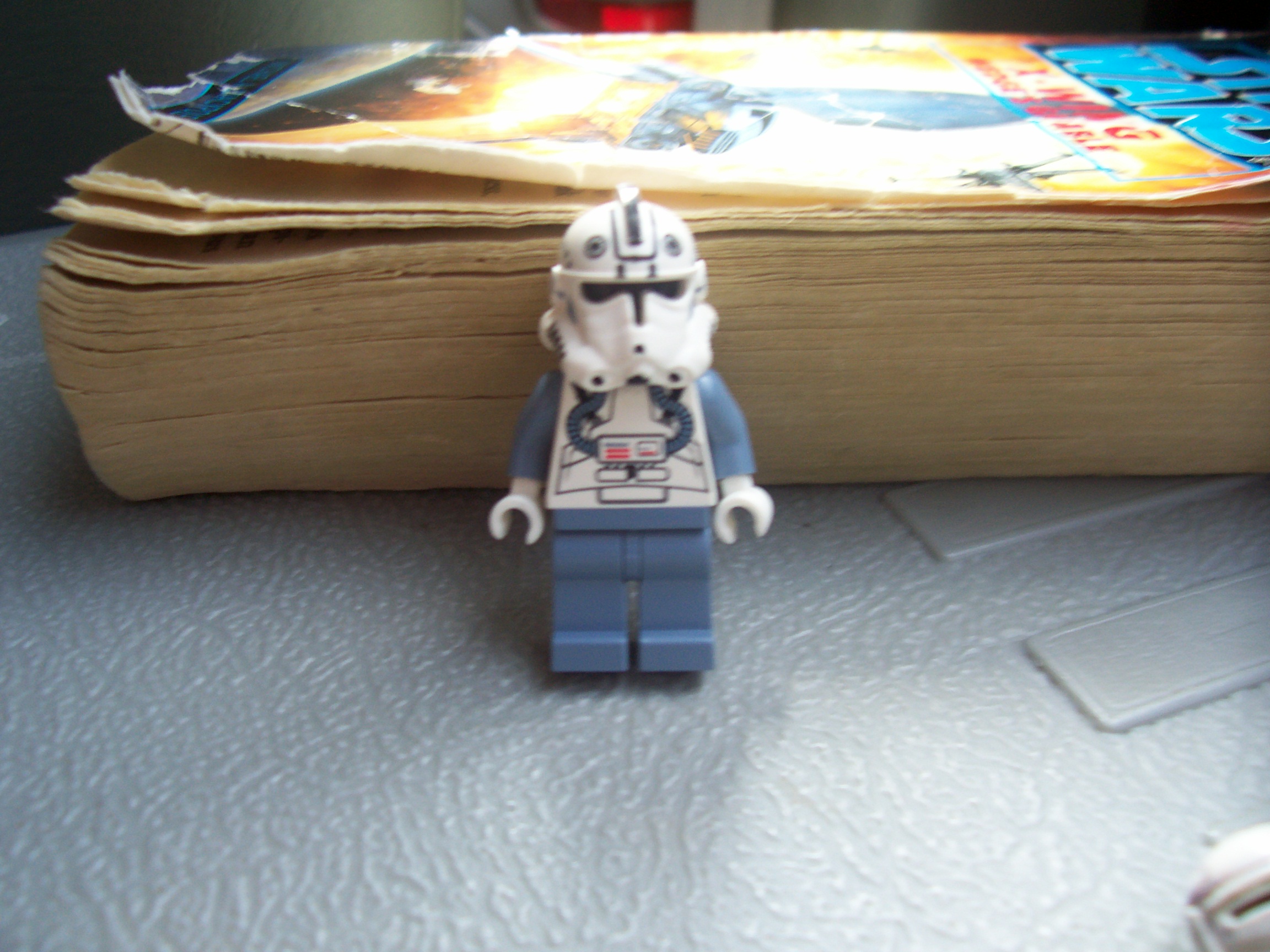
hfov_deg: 54.0
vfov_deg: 41.8
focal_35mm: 34
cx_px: 635
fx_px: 1247
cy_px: 476
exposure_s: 1/34.5
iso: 80
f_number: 2.7
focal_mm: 5.6
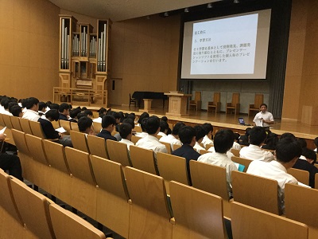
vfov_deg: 45.4
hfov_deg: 58.4
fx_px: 285
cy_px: 120
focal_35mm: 31
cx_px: 159
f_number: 2.4
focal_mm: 3.3
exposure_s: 1/30
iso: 200
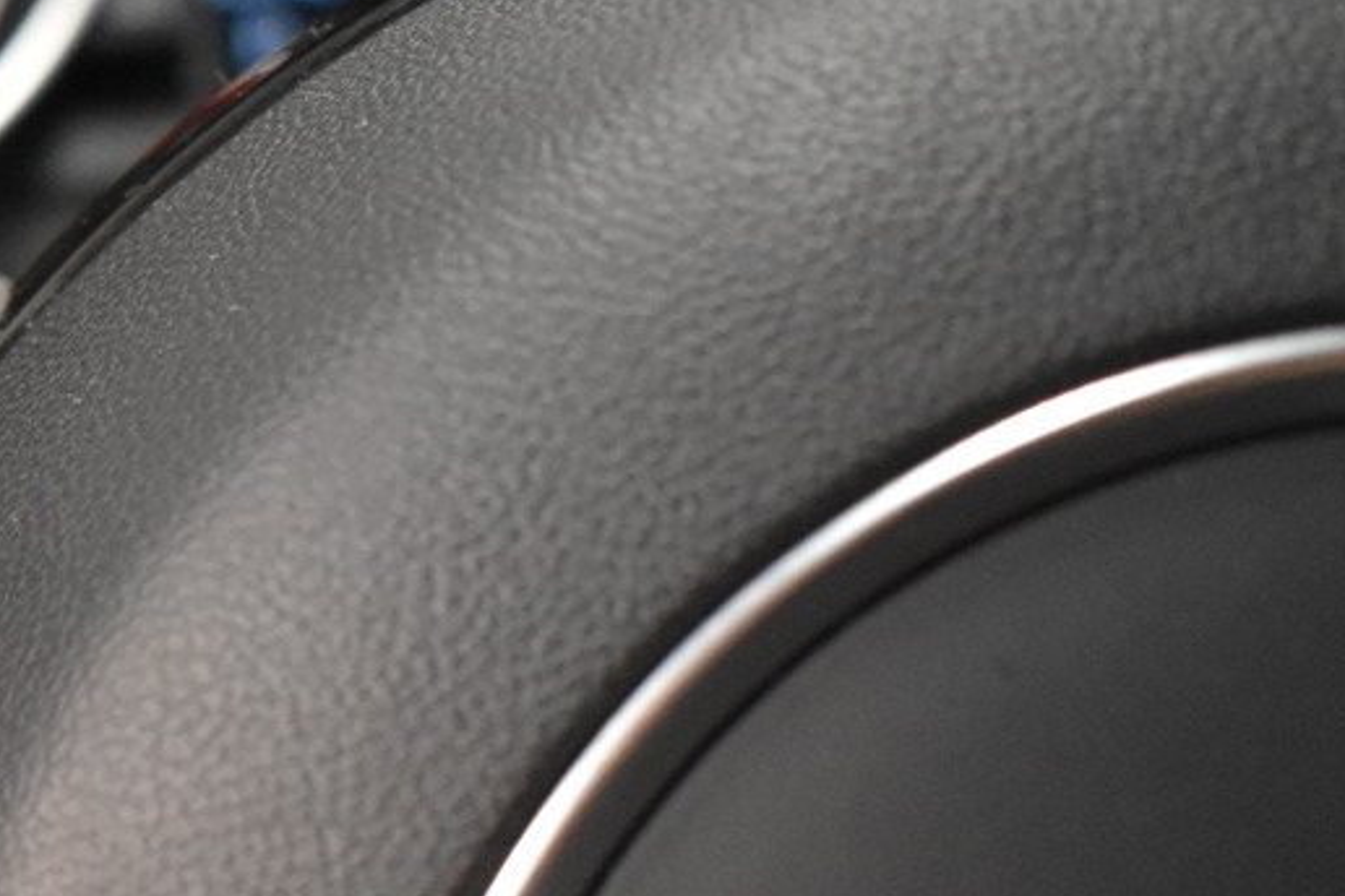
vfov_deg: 12.0
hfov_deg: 16.6
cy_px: 886
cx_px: -620
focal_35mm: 113
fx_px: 4221
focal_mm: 24
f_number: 3.8
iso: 3200
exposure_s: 1/80
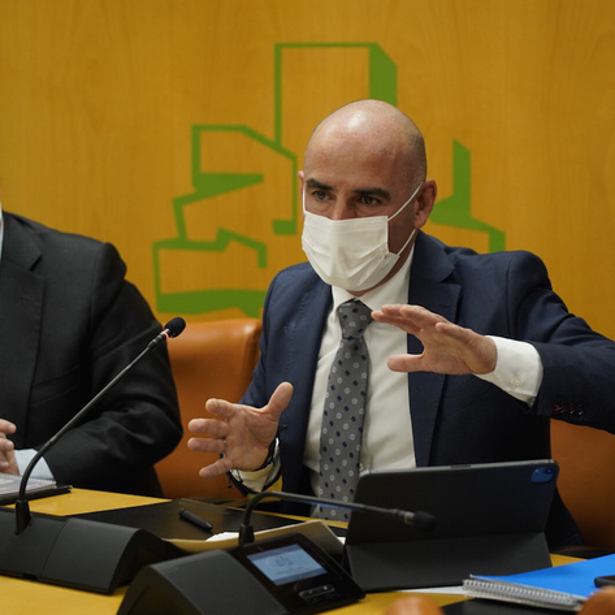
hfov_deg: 12.7
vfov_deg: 12.7
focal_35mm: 137
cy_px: 309
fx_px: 2754
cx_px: 334
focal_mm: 105
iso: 2500
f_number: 4
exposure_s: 1/320
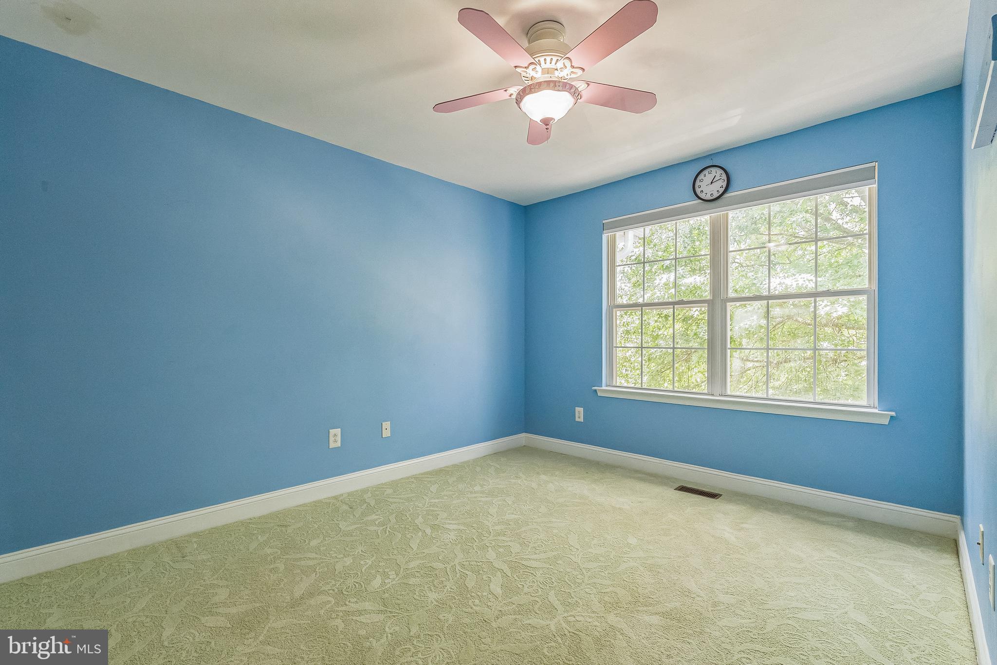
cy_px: 332
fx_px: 443
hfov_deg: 96.7
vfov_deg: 73.7
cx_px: 498
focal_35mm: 16
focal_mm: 16
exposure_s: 1/100
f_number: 6.3
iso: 1600
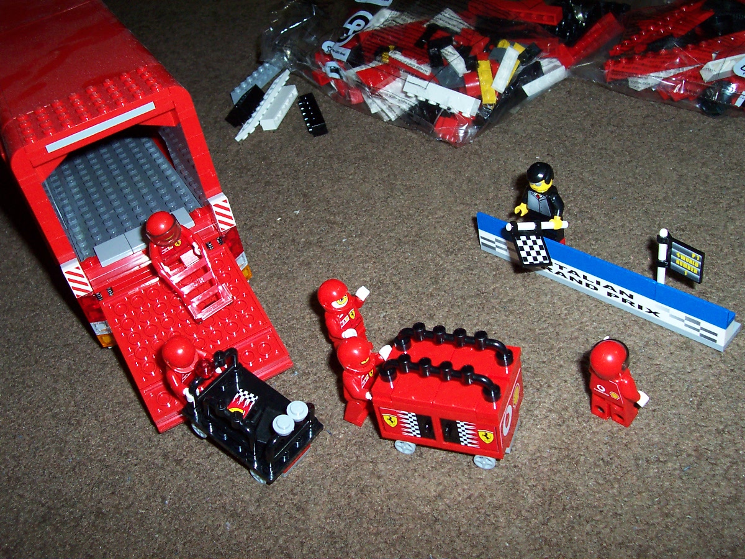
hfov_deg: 50.1
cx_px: 372
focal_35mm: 37
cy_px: 280
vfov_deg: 38.7
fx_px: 796
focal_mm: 5.6
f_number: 2.8
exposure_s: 1/60
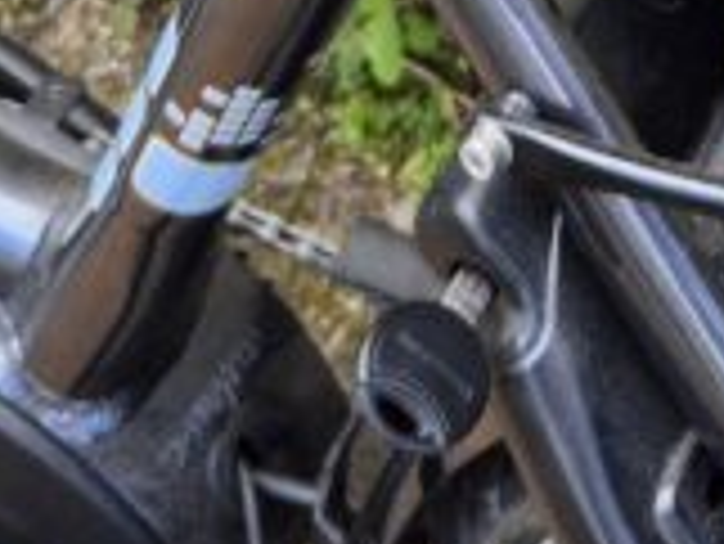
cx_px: 639
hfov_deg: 17.0
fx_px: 2386
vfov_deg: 11.5
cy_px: -593
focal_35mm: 114
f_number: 1.8
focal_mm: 5.4
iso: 25
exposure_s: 1/196
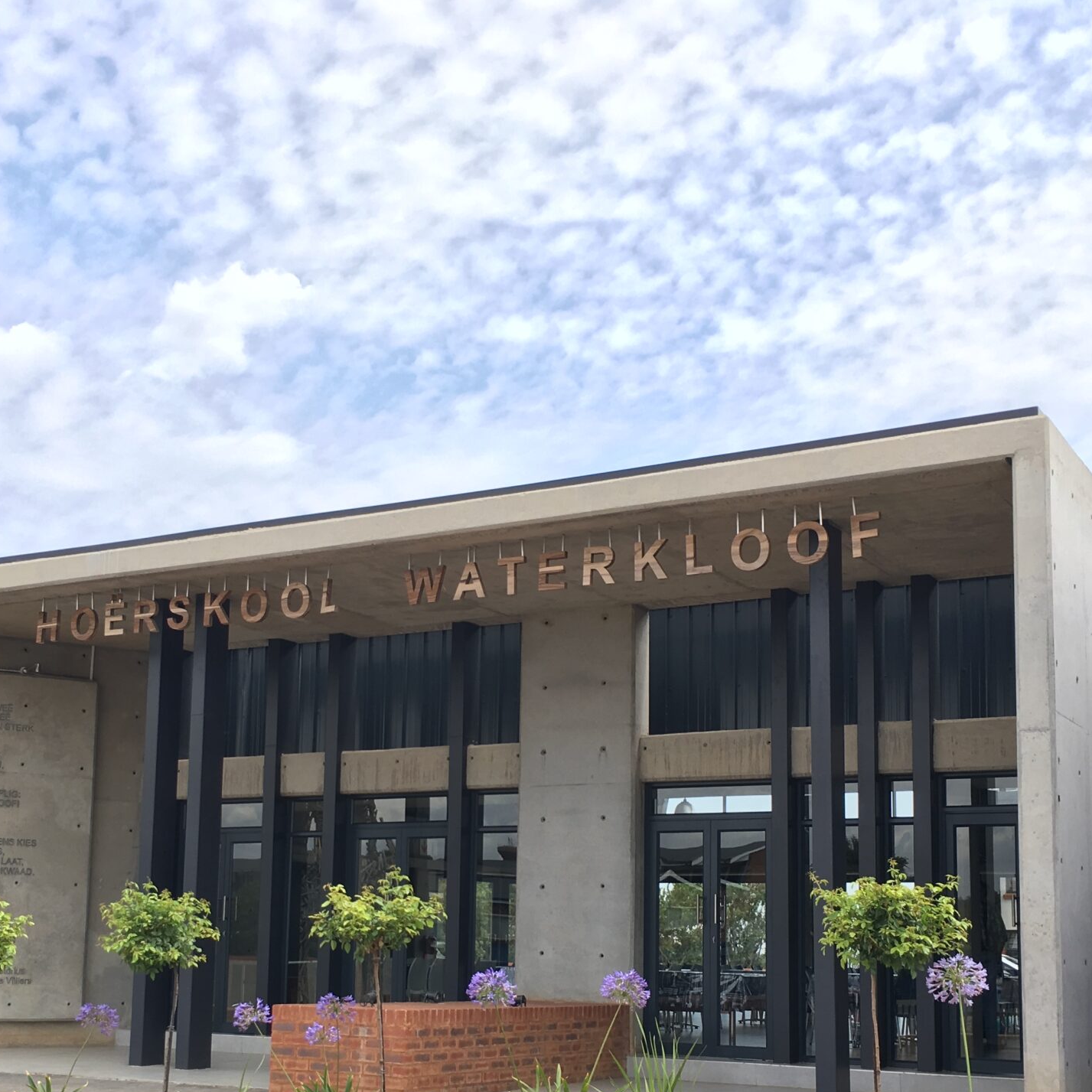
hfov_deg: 36.7
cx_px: 481
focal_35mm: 46
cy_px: 733
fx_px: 1642
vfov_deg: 36.4
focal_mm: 4.15
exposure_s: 1/693
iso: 25
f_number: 2.2
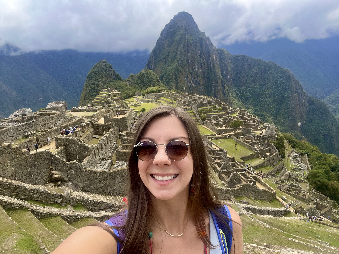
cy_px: 127
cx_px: 170
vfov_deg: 58.9
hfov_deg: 73.9
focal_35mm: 23
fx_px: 225
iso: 32
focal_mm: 2.71
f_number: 2.2
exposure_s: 1/440
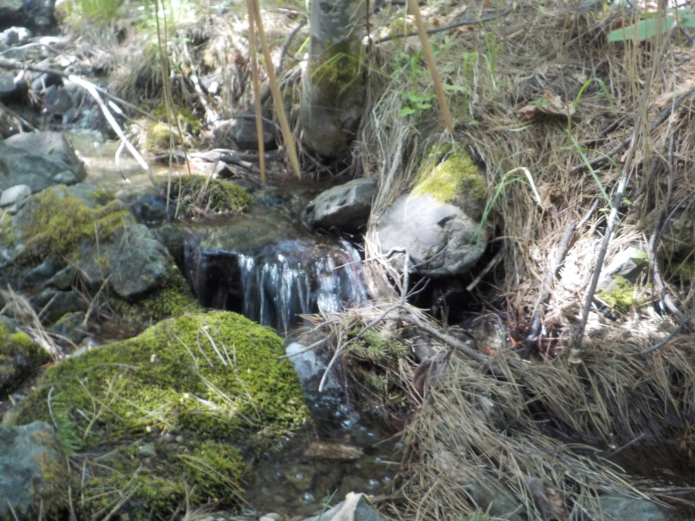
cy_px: 289
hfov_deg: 53.8
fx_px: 683
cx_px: 304
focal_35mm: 34
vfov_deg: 41.7
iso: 360
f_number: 3.3
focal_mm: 4.1
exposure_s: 1/50
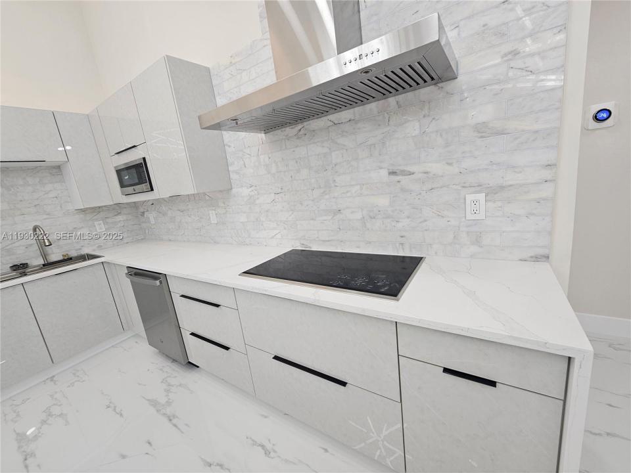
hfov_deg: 106.2
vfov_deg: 89.9
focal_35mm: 13
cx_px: 316
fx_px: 237
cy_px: 236
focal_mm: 2.2
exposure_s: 1/60
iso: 50
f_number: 2.2
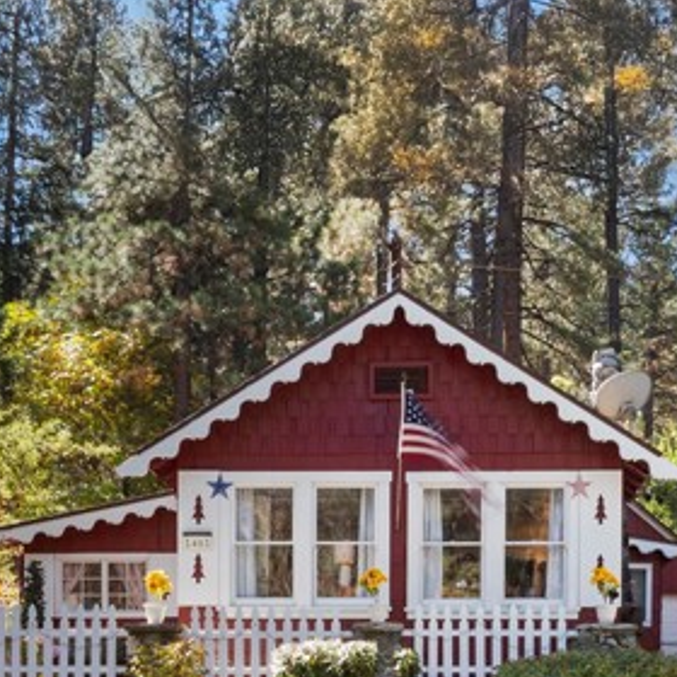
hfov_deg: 25.3
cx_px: 387
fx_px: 1505
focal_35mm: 68
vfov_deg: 25.1
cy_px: 494
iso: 40
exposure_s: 1
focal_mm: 35
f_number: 22
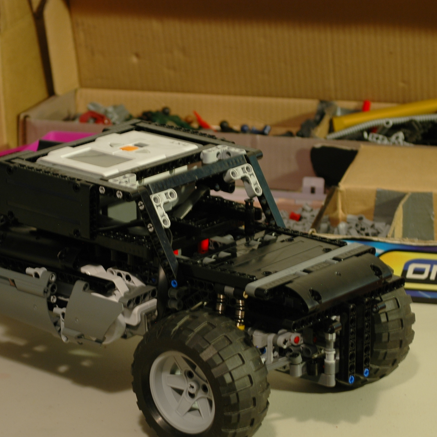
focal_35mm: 135
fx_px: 1926
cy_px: 273
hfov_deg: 12.9
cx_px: 126
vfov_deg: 12.9
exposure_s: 1/1.3
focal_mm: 55
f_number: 5.6
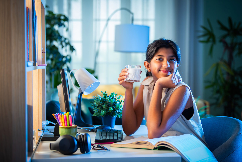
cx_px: 121
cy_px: 81
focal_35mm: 85
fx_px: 572
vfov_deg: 16.1
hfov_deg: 23.9
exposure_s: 1/125
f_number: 3.5
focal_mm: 85
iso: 160
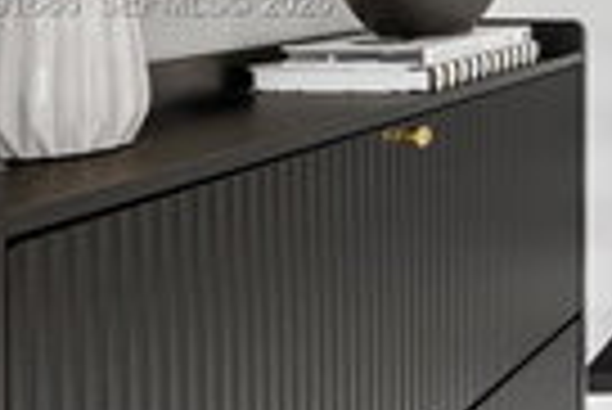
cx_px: 990
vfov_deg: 24.5
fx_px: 902
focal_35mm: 53
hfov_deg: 24.9
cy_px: 5
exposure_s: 2.5
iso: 100
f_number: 9
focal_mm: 10
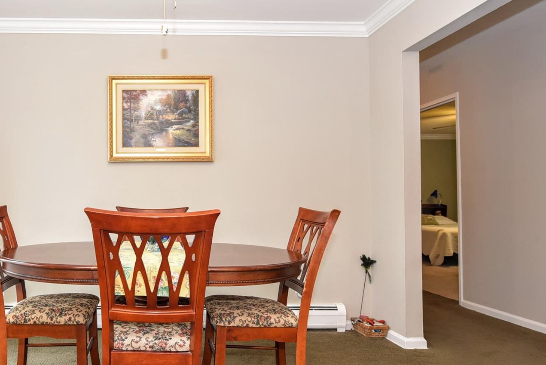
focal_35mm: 29
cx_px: 149
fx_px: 440
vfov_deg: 45.0
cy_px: 194
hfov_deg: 60.8
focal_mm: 18
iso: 800
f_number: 4.5
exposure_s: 1/80
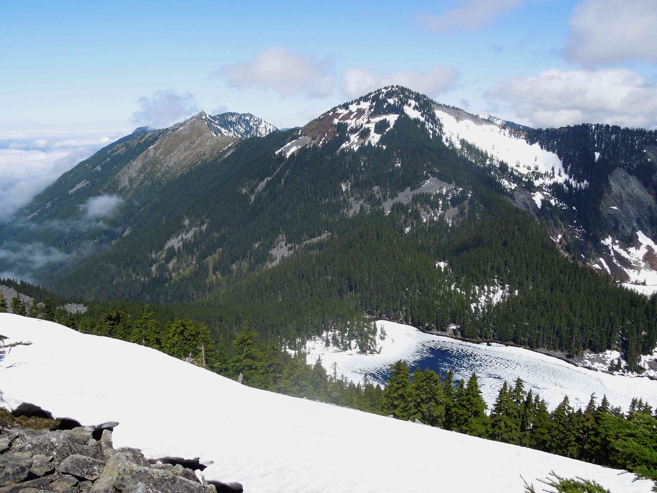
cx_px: 328
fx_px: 588
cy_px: 246
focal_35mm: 31
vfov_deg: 45.4
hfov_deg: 58.4
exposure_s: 1/1000
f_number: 3.6
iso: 100
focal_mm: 5.6
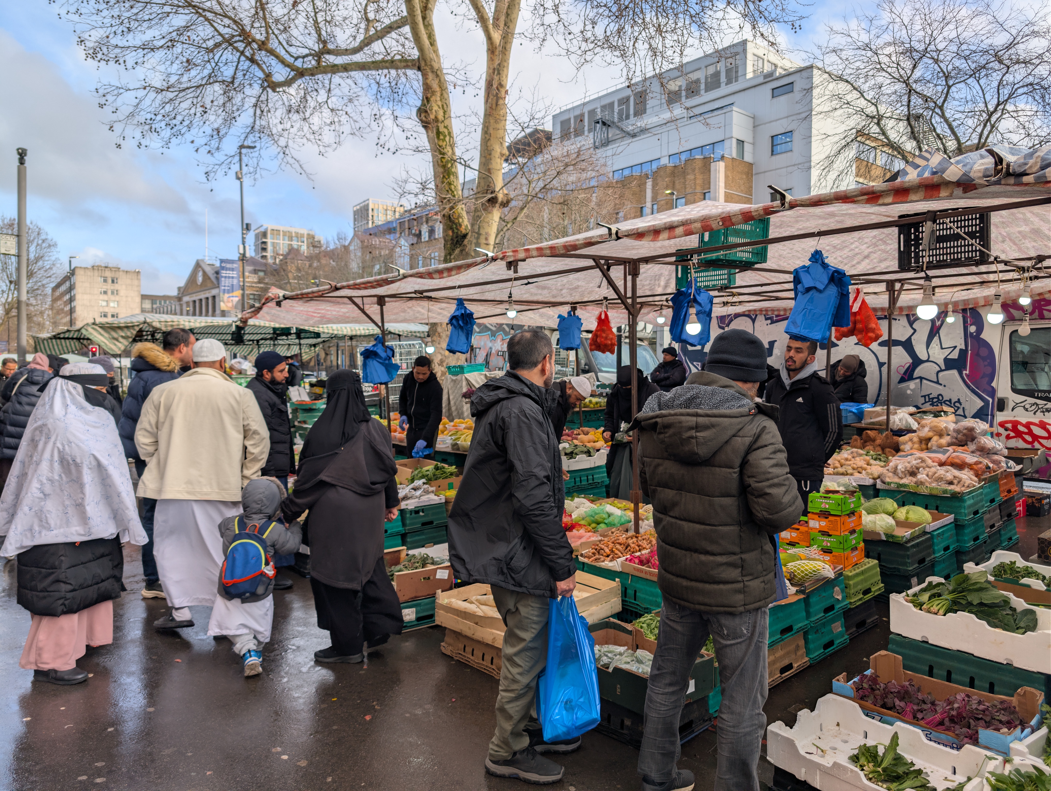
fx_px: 730
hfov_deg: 71.5
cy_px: 396
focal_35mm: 24
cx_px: 526
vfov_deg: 56.9
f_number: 1.68
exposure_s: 1/433
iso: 20
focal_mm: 6.9
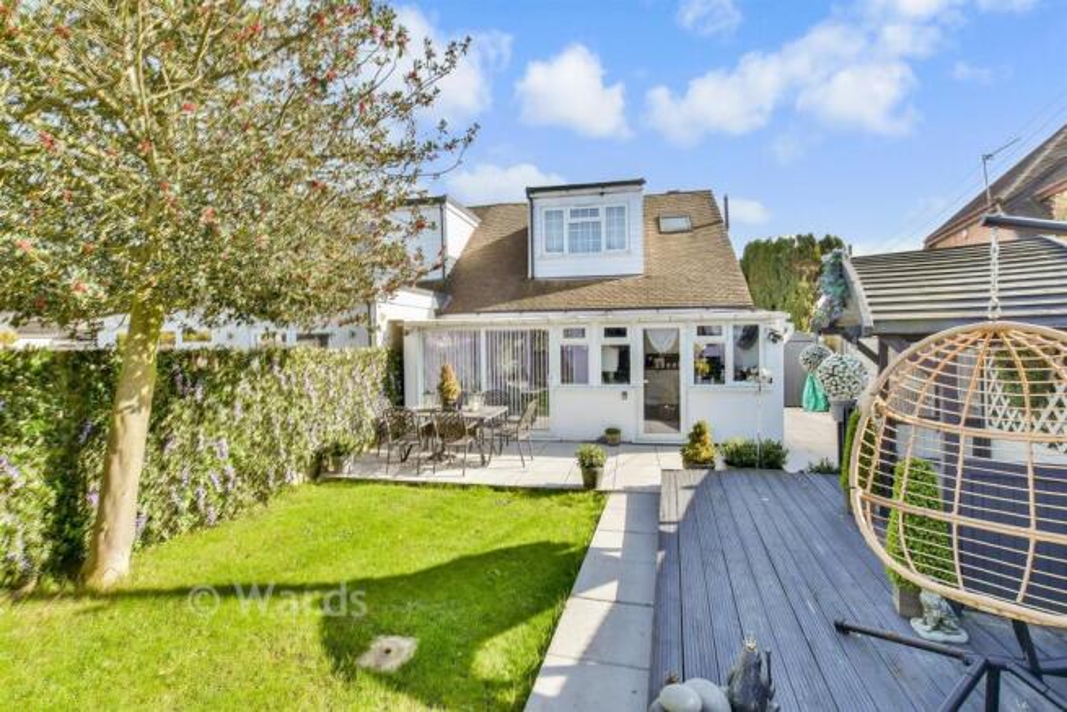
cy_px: 356
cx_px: 534
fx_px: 445
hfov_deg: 100.4
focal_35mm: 15
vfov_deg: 77.4
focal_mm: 10
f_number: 10
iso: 640
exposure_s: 1/400
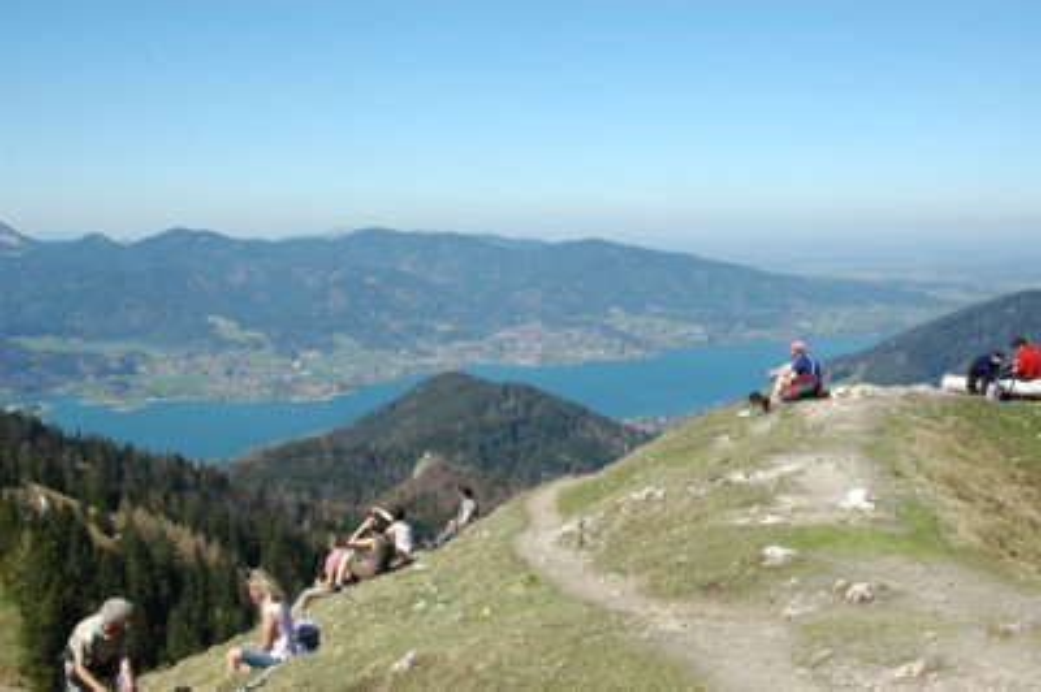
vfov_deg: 31.8
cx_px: 520
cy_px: 346
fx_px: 1213
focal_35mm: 42
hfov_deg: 46.4
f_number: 13
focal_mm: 28
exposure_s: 1/160
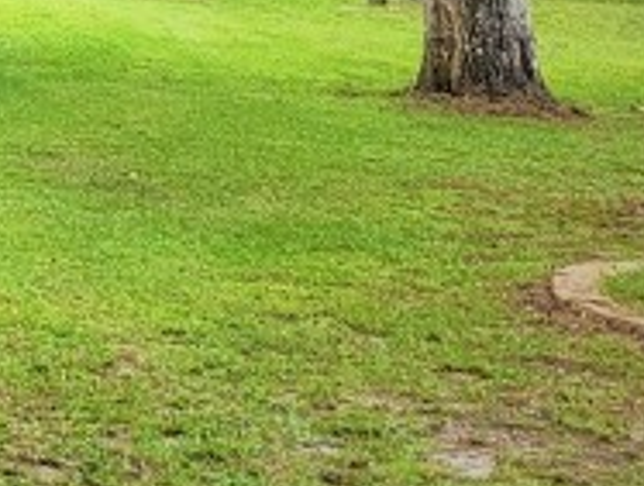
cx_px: -1026
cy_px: -383
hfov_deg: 11.1
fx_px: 2647
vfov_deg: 9.9
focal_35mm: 142
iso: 40
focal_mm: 5.4
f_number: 1.8
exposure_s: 1/384
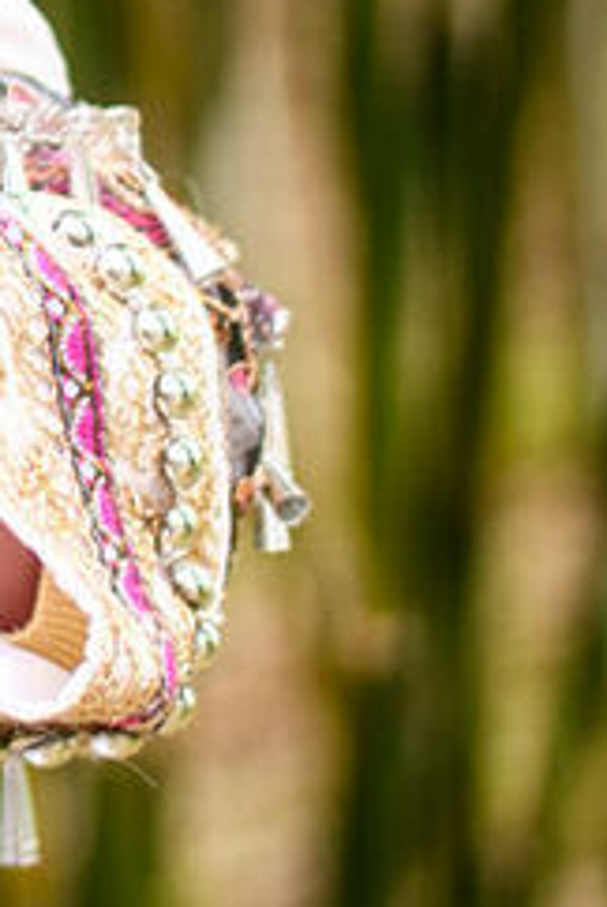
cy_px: -365
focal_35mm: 325
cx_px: -1132
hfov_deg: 4.1
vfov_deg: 6.3
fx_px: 8196
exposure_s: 1/800
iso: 100
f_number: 1.4
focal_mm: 50
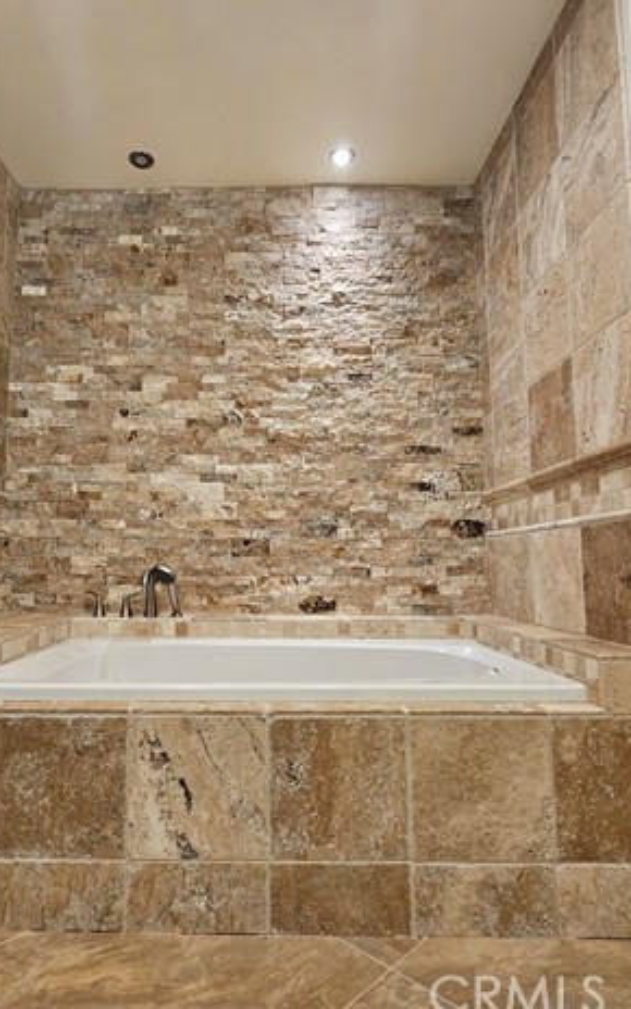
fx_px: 523
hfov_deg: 61.9
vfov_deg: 88.0
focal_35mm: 19
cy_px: 504
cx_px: 265
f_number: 2.2
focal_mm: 2.2
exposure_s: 1/60
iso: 160
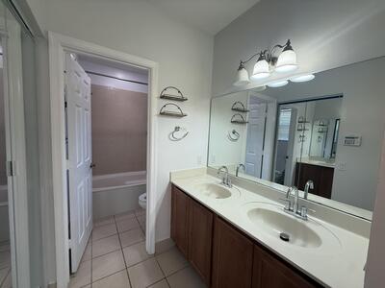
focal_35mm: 14
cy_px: 144
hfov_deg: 102.1
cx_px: 192
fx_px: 156
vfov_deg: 85.7
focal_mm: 2.22
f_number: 2.2
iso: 160
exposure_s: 1/120
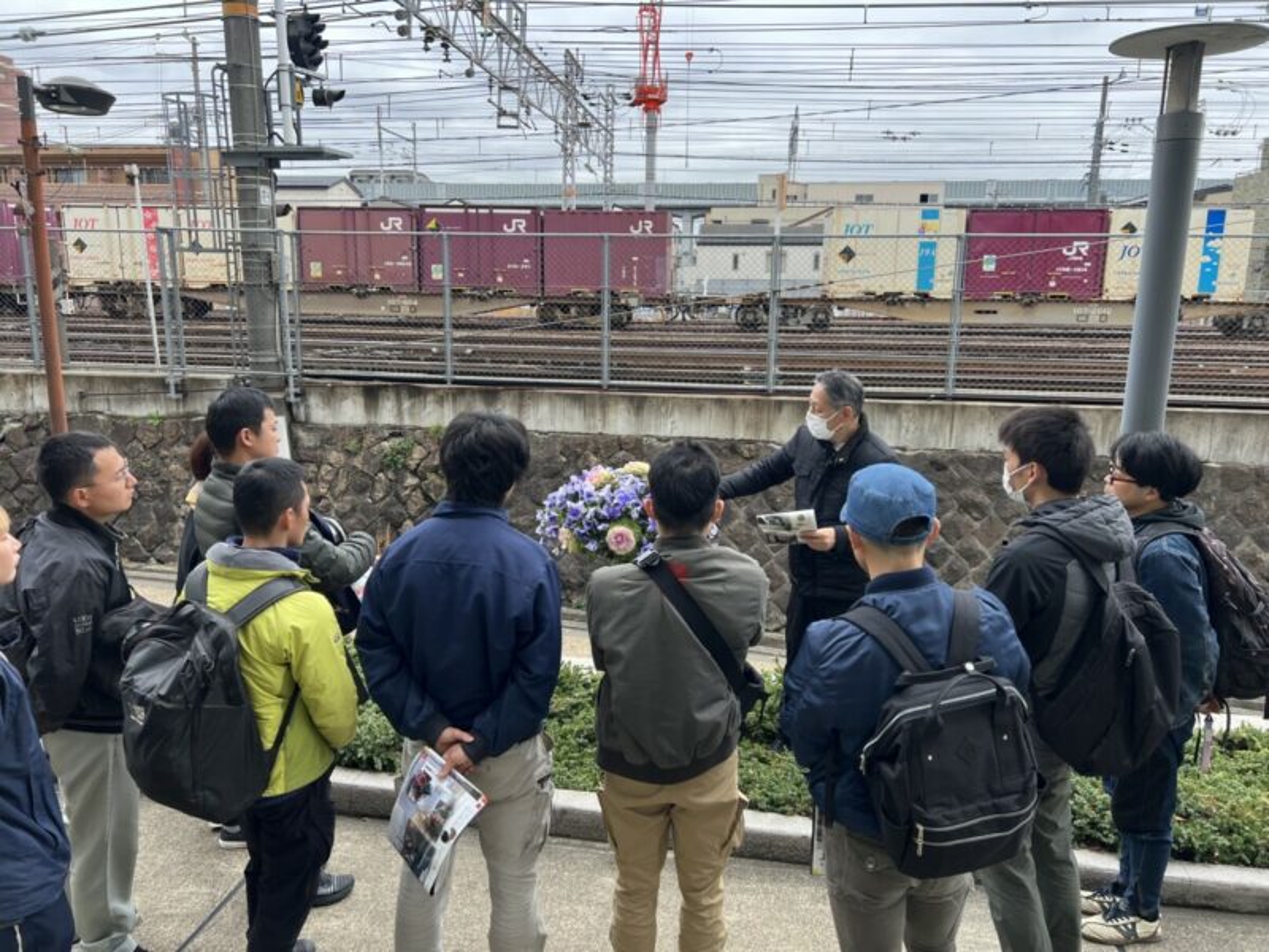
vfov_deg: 53.1
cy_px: 476
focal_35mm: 26
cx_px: 634
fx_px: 953
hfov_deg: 67.3
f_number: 1.5
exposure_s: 1/567
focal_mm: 5.7
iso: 50
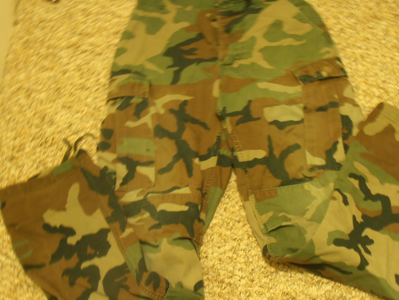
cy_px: 167
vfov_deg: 32.8
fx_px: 507
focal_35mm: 44
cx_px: 217
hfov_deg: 42.9
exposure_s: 1/2
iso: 320
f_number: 3.9
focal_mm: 6.61
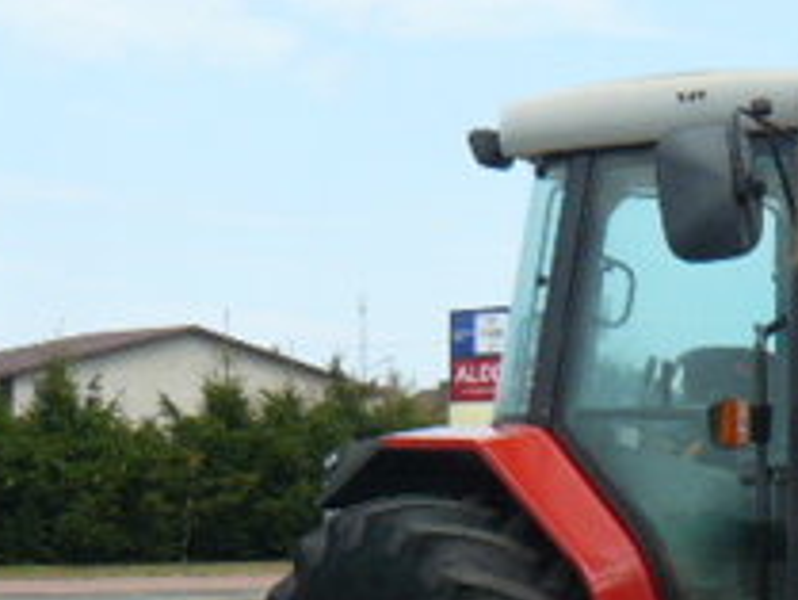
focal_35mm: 110
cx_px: 1165
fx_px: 2537
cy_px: 608
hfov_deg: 16.4
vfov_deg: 13.3
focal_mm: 6
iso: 100
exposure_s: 1/250
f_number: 5.6
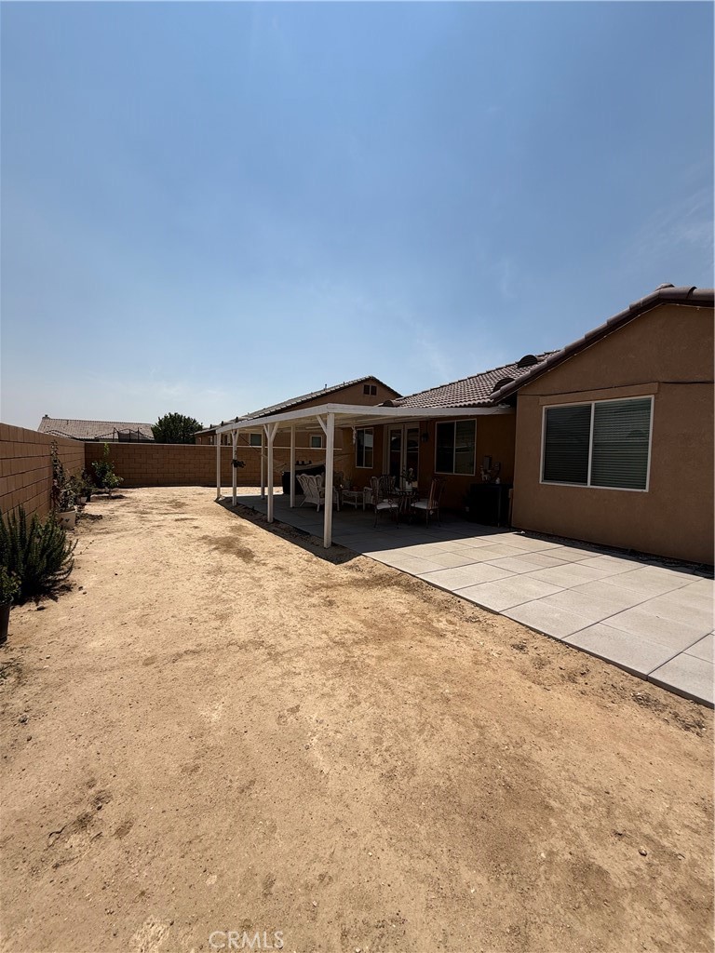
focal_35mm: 14
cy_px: 476
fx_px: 386
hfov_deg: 85.7
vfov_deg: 102.1
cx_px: 358
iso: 20
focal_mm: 2.22
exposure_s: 1/1656
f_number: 2.2
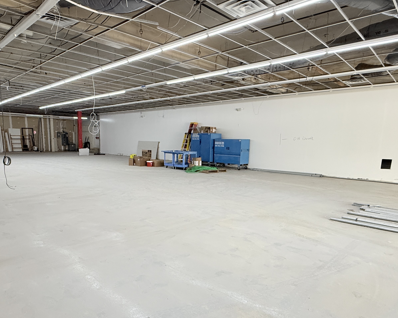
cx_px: 173
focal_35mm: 23
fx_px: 271
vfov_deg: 60.6
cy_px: 183
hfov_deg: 72.3
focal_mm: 2.22
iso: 250
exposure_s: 1/120
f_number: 2.2
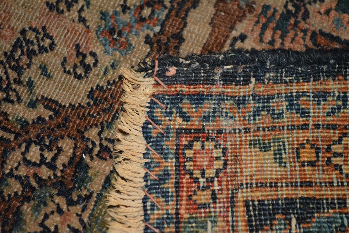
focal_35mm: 82
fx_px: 800
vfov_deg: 16.6
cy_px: 116
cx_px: 174
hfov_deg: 24.6
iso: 900
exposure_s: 1/60
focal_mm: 55
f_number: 5.6
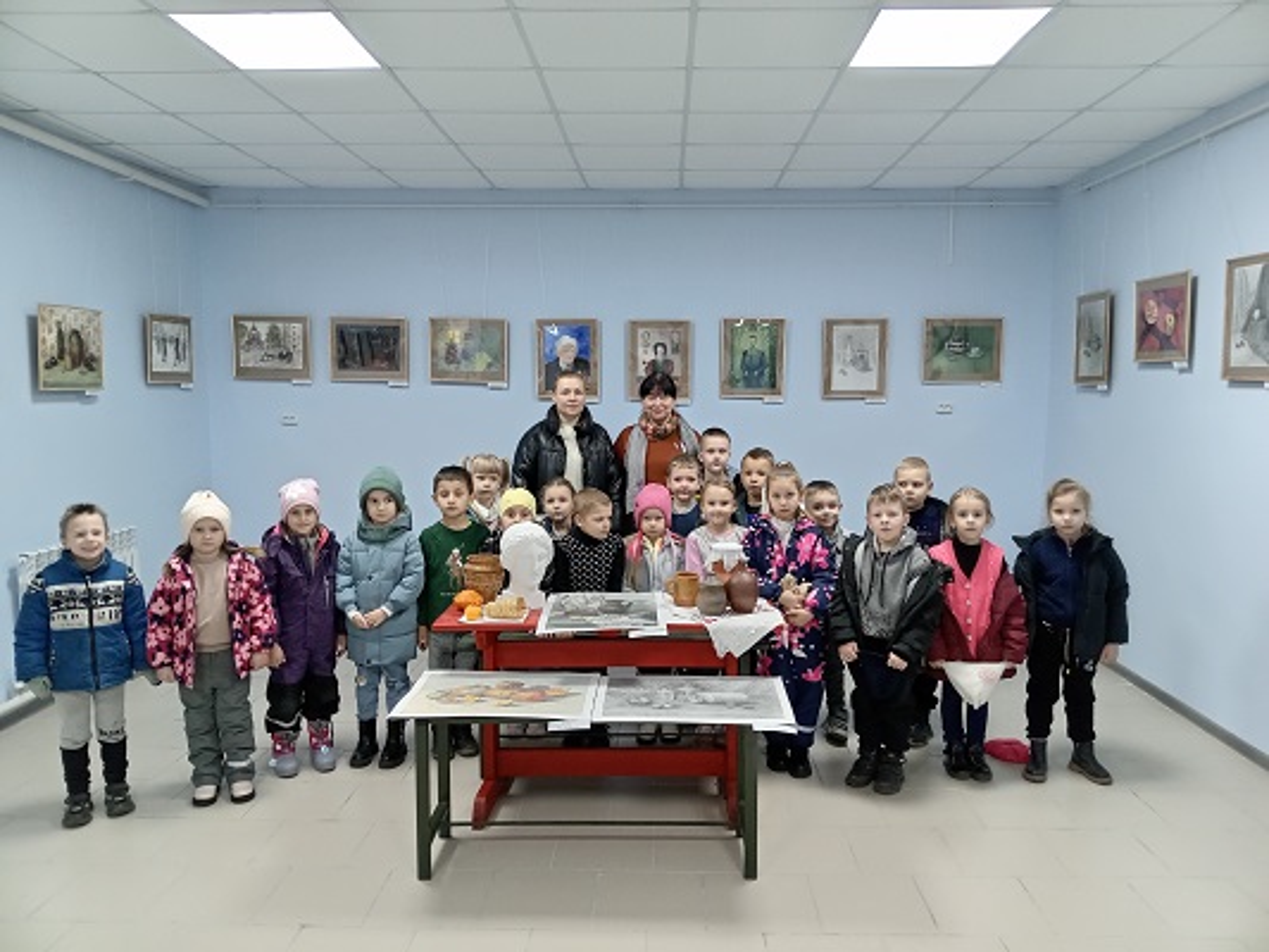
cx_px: 634
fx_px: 917
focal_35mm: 25
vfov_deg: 54.9
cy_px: 476
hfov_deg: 69.4
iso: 550
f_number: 1.8
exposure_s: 1/25
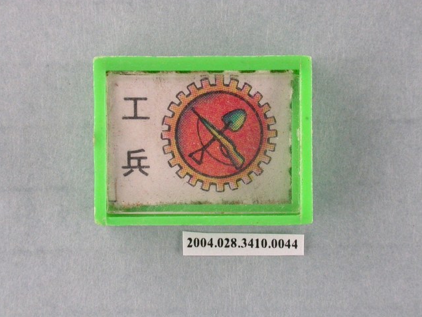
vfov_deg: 10.2
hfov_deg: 13.6
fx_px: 1768
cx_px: 211
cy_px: 158
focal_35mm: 145
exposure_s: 1/30
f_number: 6.2
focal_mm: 29.9
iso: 200
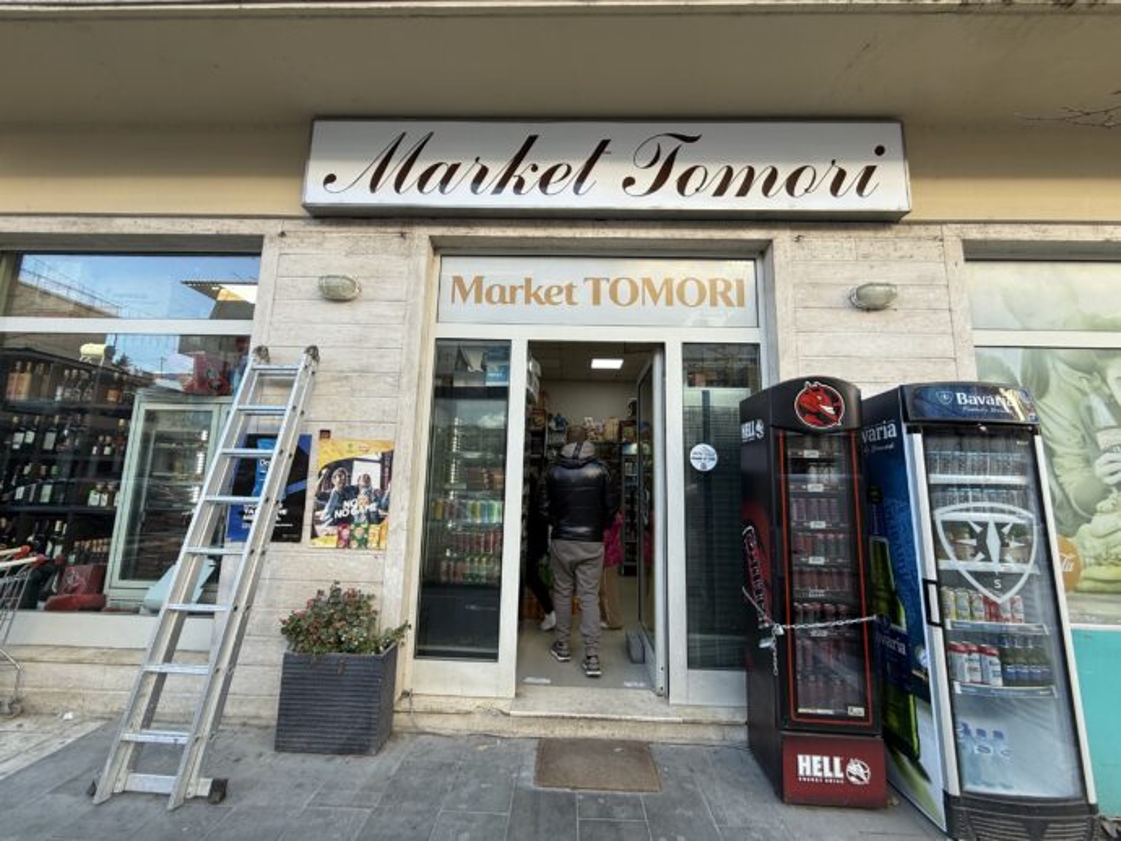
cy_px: 420
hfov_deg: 102.0
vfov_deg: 85.7
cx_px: 560
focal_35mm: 14
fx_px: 454
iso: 40
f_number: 2.2
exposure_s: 1/103
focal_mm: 2.22
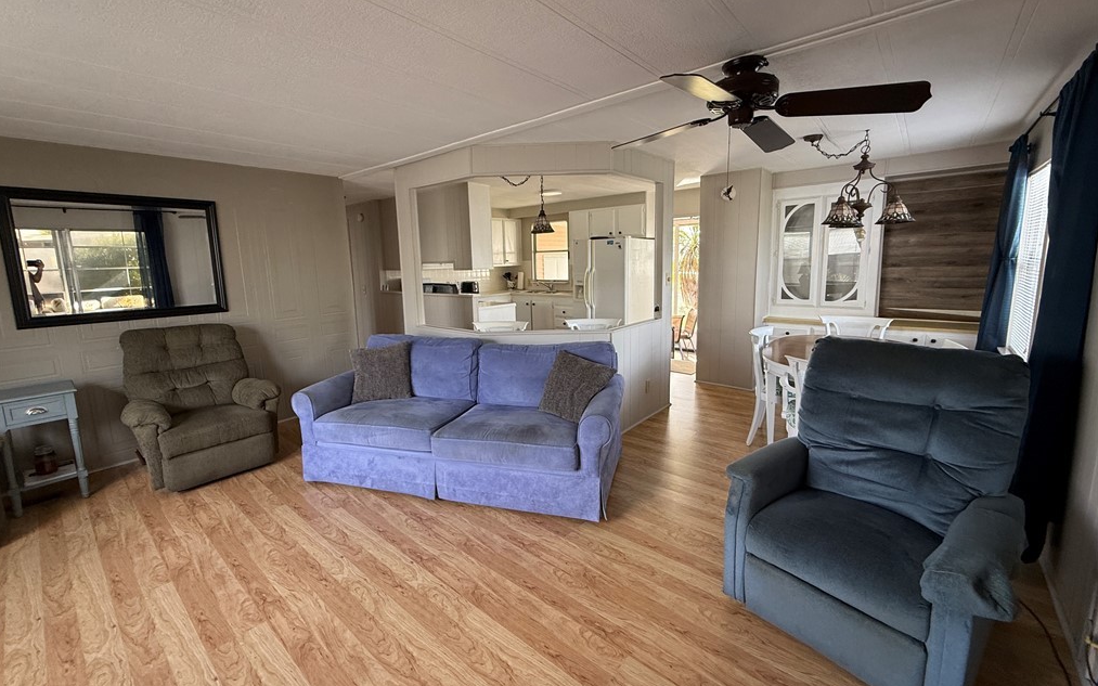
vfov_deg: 74.7
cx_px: 544
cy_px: 326
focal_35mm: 15
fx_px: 449
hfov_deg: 101.5
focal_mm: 2.22
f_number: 2.2
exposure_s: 1/99
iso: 160
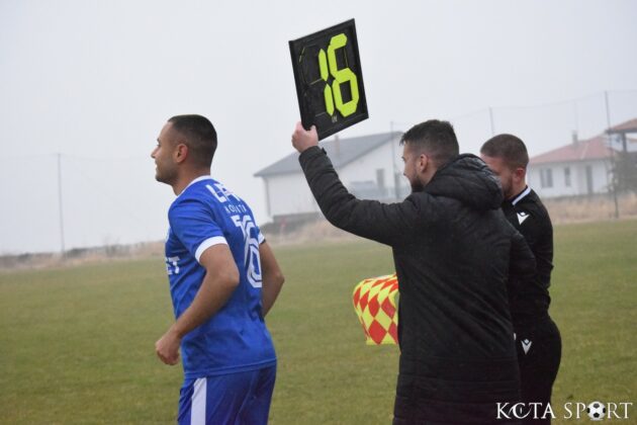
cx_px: 318
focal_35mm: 98
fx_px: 1725
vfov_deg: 14.0
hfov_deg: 20.9
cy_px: 212
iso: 12800
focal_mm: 65
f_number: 5.6
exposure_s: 1/640
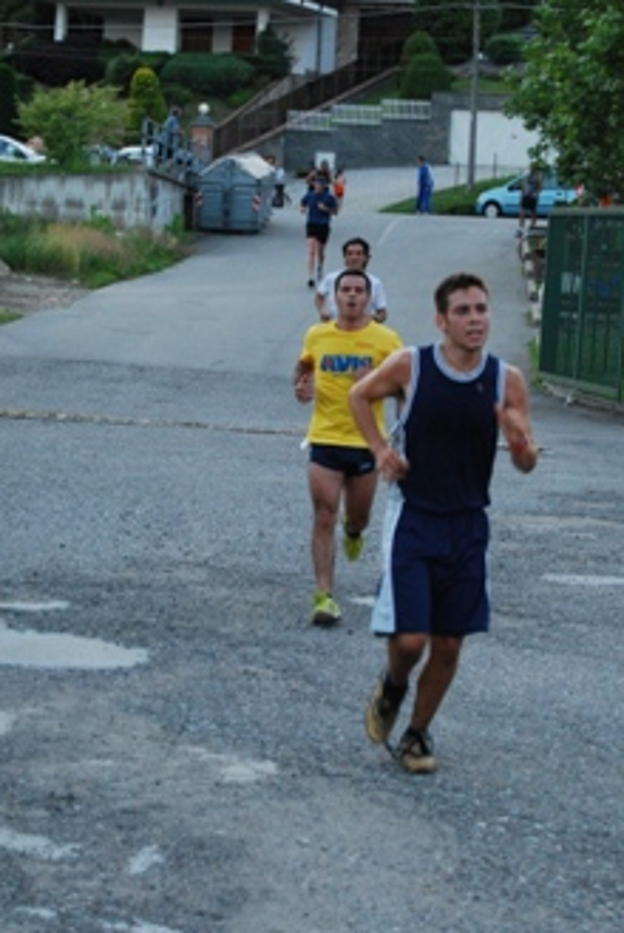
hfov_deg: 12.2
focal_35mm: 113
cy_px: 363
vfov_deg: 18.1
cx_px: 339
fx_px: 2923
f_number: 5.6
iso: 800
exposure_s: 1/100
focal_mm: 55
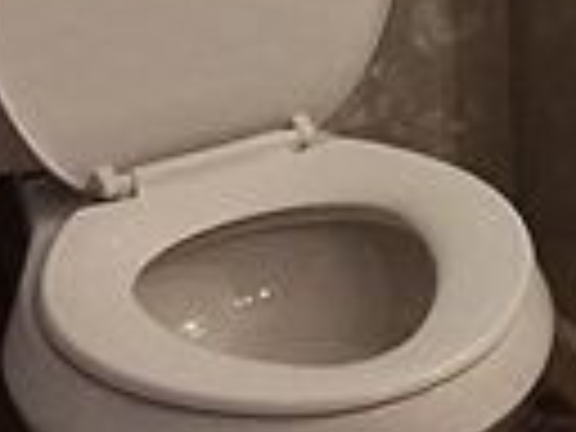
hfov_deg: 12.9
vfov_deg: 10.6
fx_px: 2130
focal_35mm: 128
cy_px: -423
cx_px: 1228
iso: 64
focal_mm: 1.64
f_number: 2.2
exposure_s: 1/40
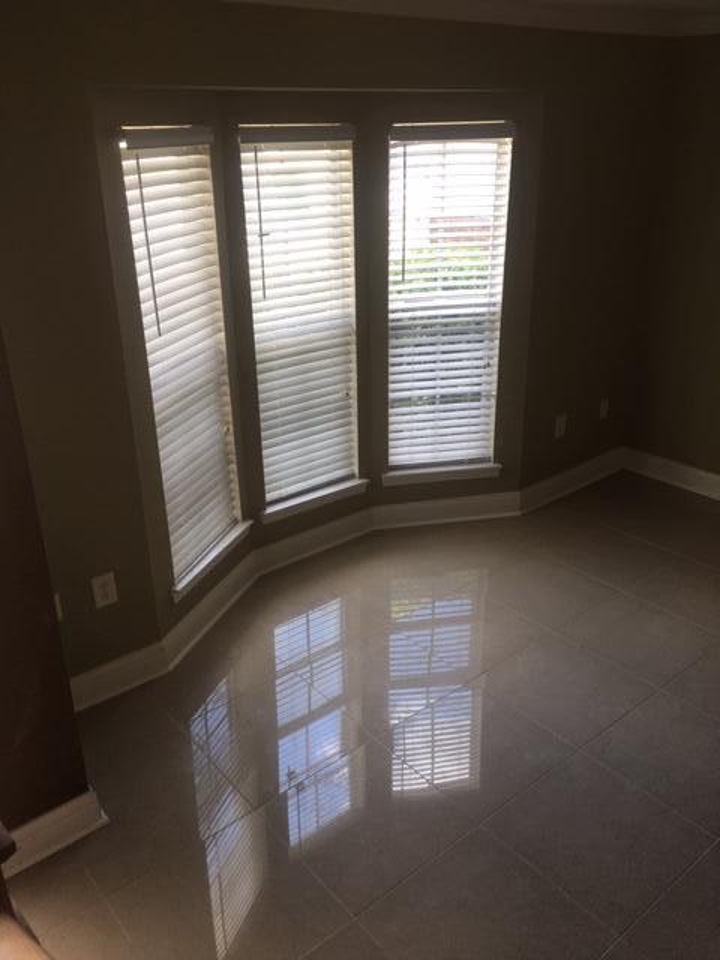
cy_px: 480
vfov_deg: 61.7
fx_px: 804
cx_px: 360
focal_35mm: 29
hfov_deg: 48.2
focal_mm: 4.15
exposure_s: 1/60
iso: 25
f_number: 2.2
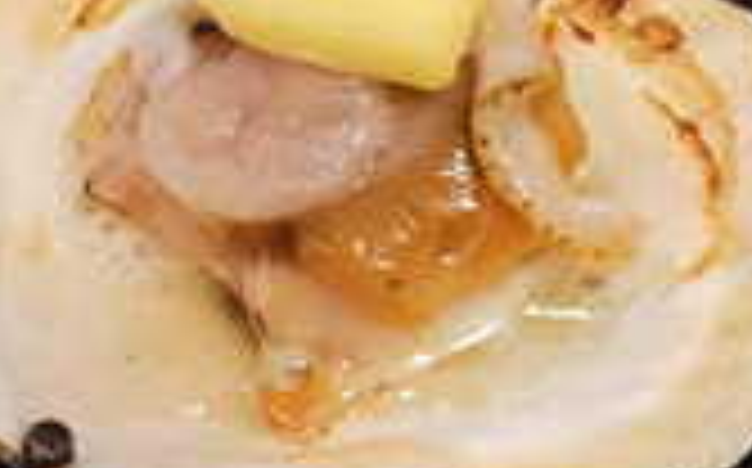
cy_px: 68
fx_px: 1351
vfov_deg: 19.4
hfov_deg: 31.0
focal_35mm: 66
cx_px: 441
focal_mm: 4.3
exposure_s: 1/40
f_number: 2.4
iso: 200
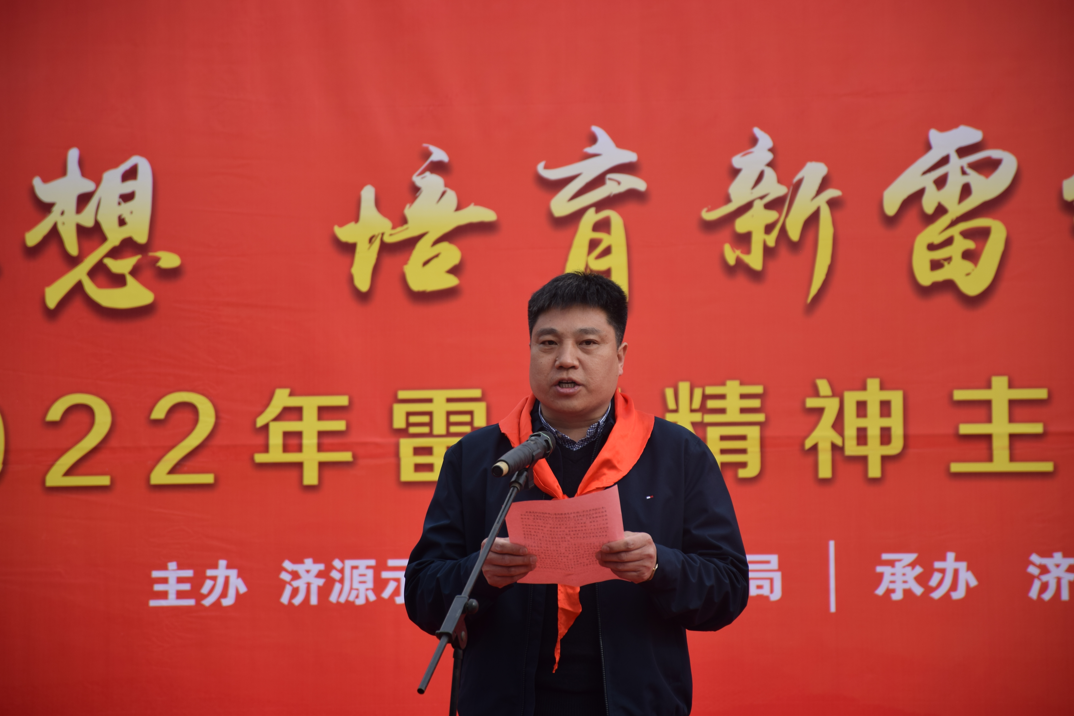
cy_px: 358
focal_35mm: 195
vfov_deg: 7.0
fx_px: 5817
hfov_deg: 10.5
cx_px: 537
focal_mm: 130
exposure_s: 1/400
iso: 100
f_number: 5.6
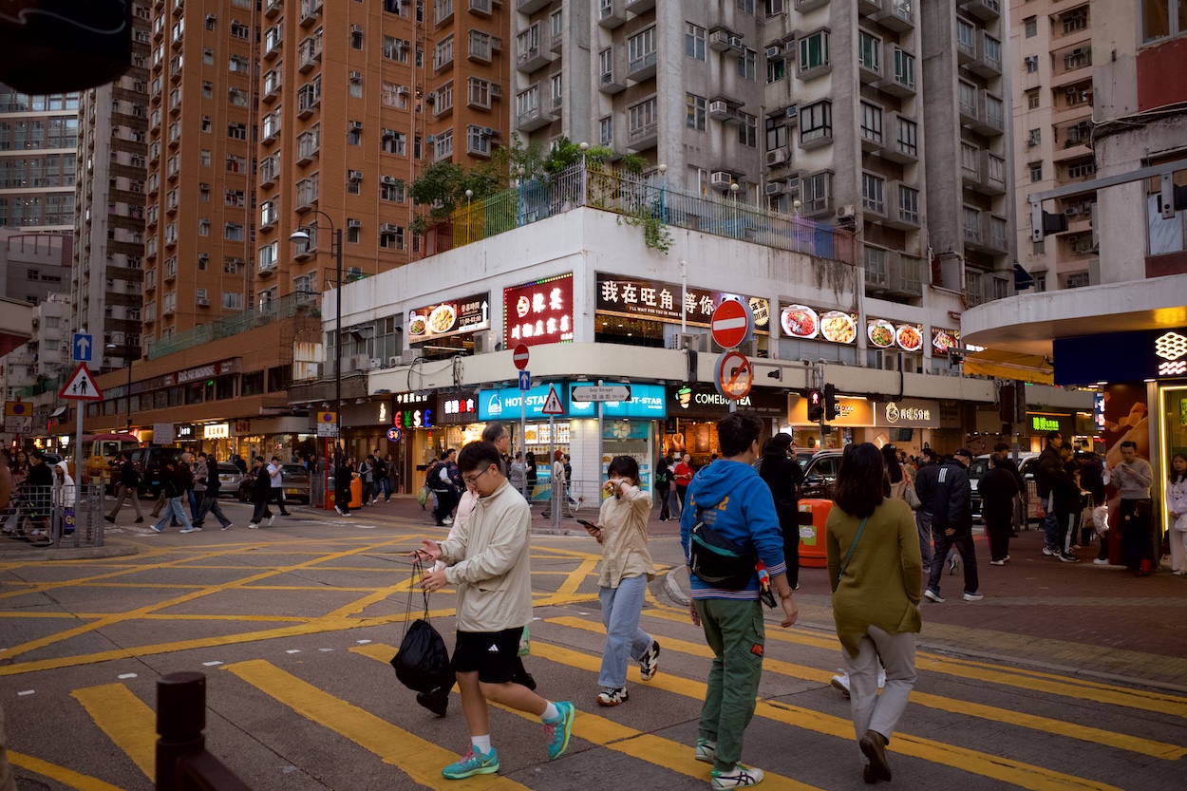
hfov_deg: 65.5
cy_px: 396
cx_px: 594
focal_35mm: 28
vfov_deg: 46.4
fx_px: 923
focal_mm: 18.3
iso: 1250
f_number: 2.8
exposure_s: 1/640
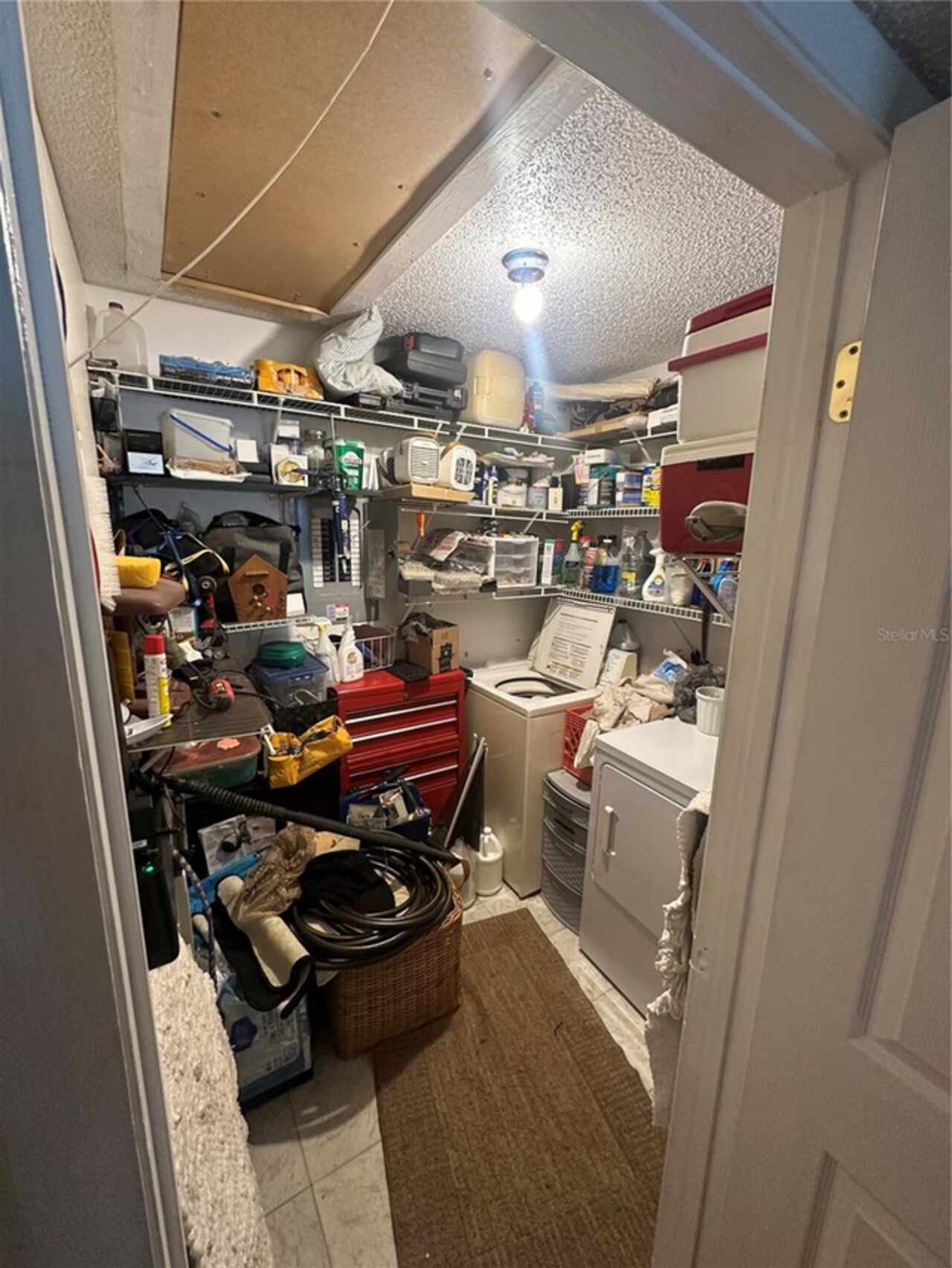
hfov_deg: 85.7
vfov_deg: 102.1
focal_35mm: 14
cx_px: 476
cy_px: 634
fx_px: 513
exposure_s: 1/60
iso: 320
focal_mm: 2.22
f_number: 2.2
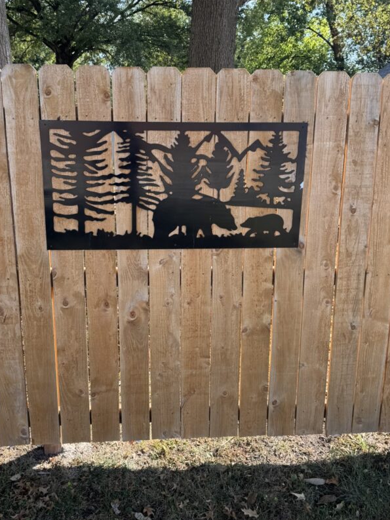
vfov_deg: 58.2
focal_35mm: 31
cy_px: 235
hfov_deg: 45.3
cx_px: 163
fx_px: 466
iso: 80
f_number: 1.78
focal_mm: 6.76
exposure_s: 1/678
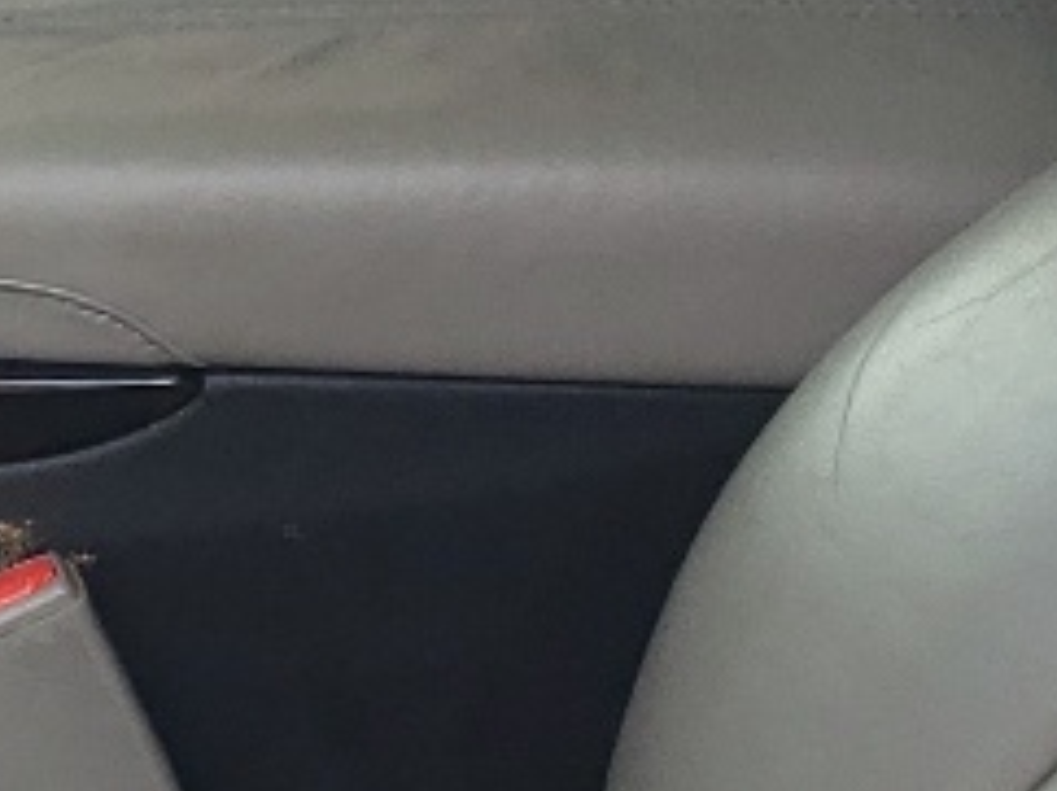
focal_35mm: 172
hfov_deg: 10.8
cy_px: 489
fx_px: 5247
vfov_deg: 8.6
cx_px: -799
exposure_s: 1/263
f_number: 1.5
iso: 50
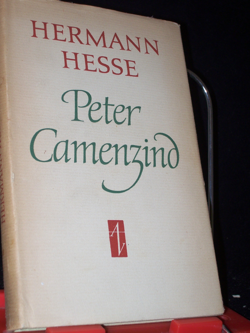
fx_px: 636
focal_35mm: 66
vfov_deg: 29.4
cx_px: 125
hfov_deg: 22.3
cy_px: 166
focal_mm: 11
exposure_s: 1/80
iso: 80
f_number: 3.6
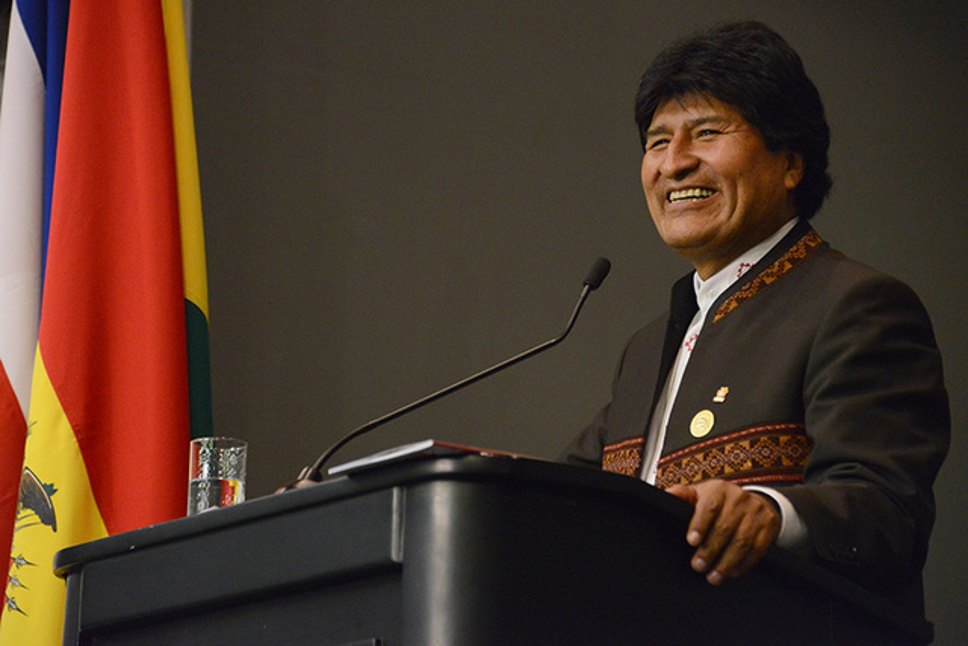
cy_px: 323
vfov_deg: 8.1
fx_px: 4572
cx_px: 484
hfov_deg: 12.1
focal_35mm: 170
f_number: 5.6
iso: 6400
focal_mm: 170
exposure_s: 1/100
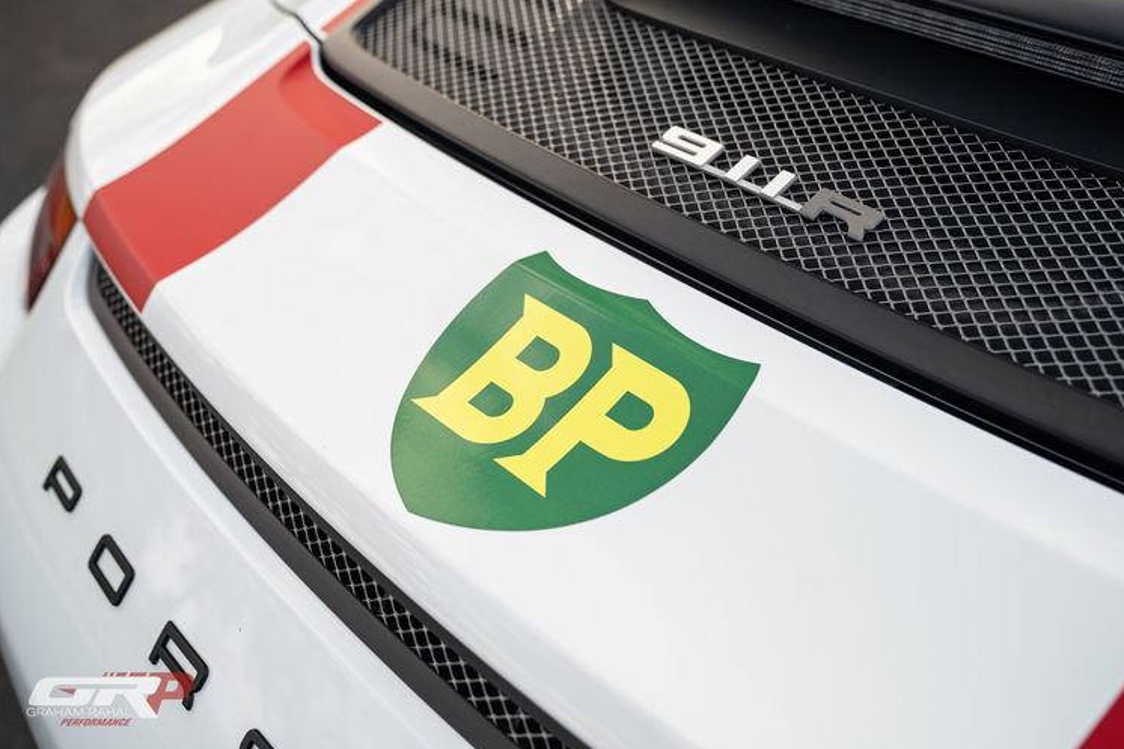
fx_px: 1092
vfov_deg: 37.8
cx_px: 573
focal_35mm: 35
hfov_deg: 54.4
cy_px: 378
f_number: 4
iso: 100
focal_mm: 34
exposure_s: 1/125
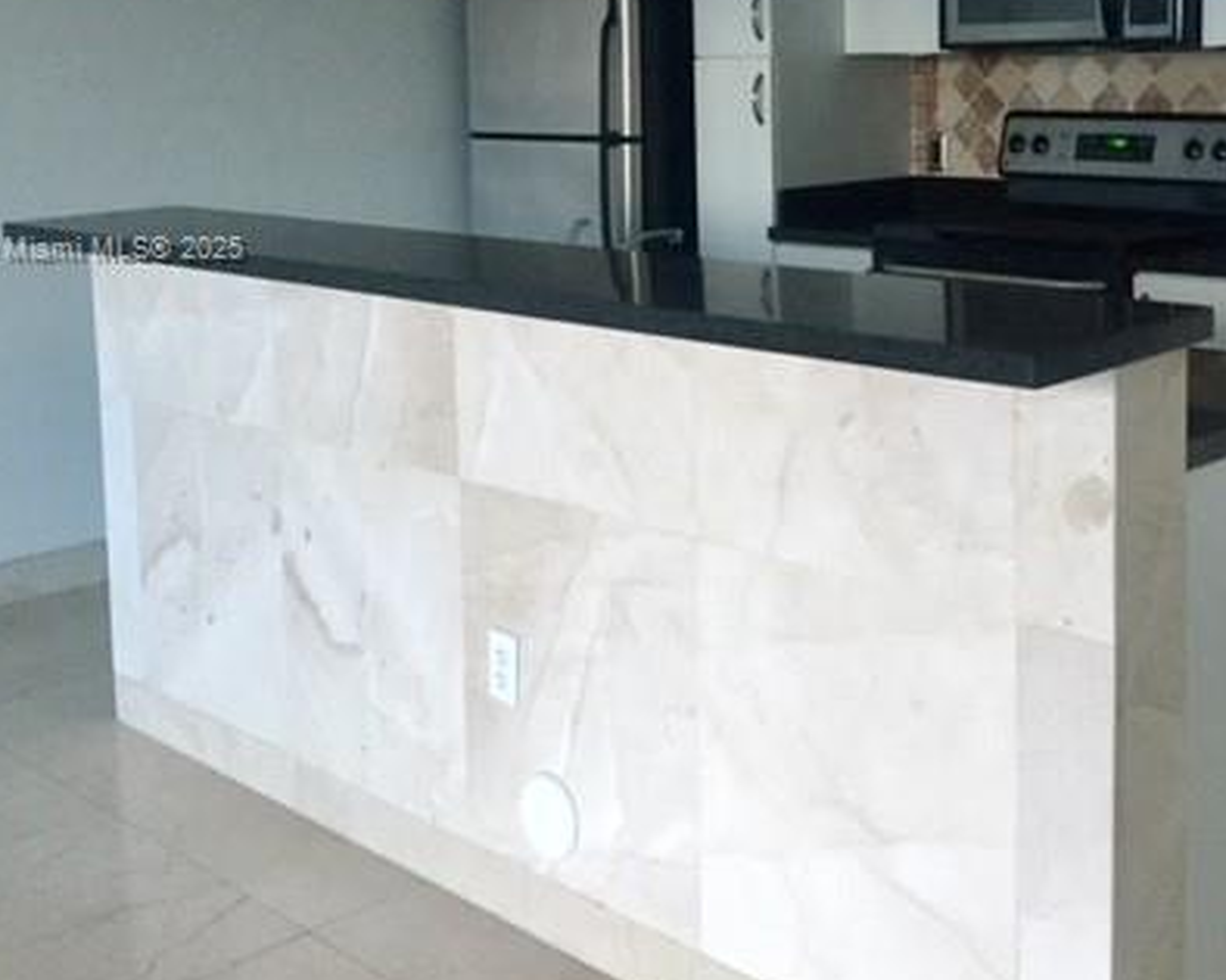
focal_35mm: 46
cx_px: 809
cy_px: 252
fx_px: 1669
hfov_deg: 39.9
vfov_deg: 32.2
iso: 125
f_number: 2.2
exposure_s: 1/30
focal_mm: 4.15
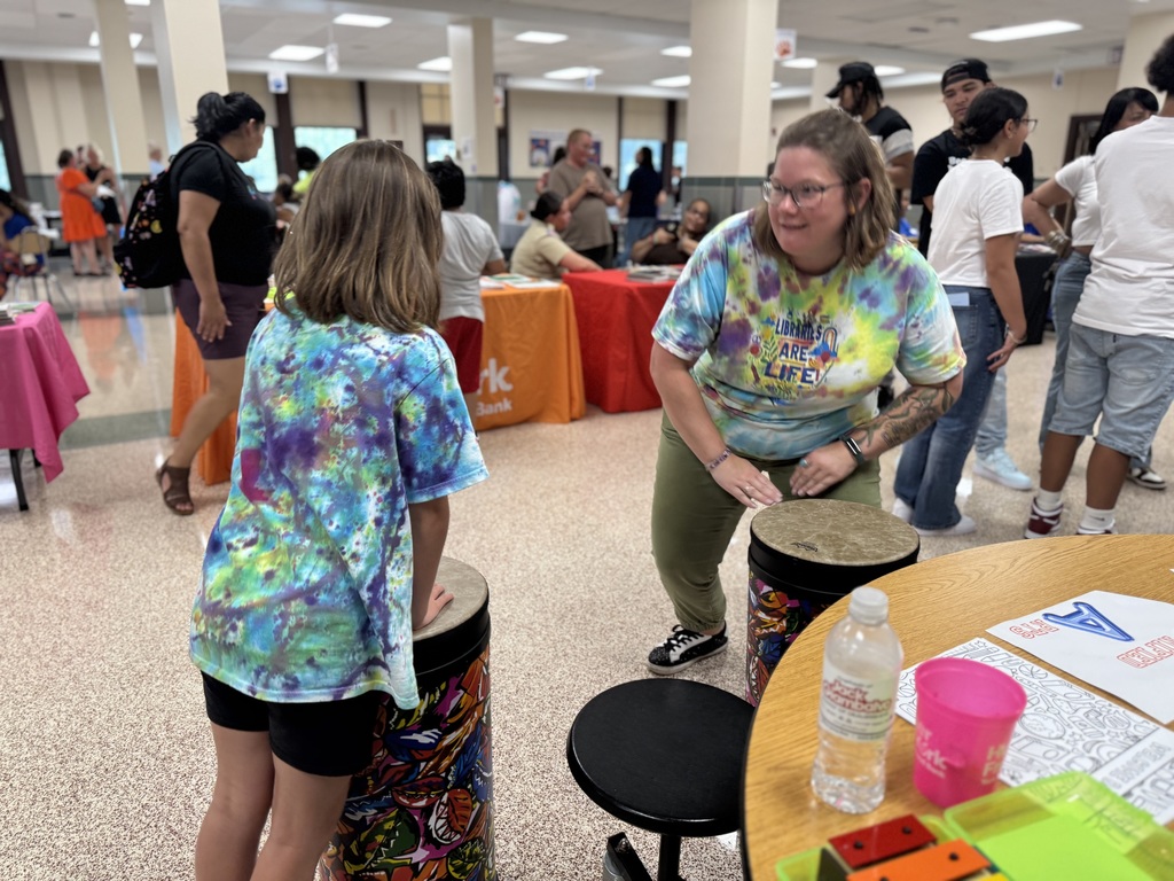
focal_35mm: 24
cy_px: 440
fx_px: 814
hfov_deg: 71.6
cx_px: 587
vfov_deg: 56.8
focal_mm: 6.76
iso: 160
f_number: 1.78
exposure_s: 1/60
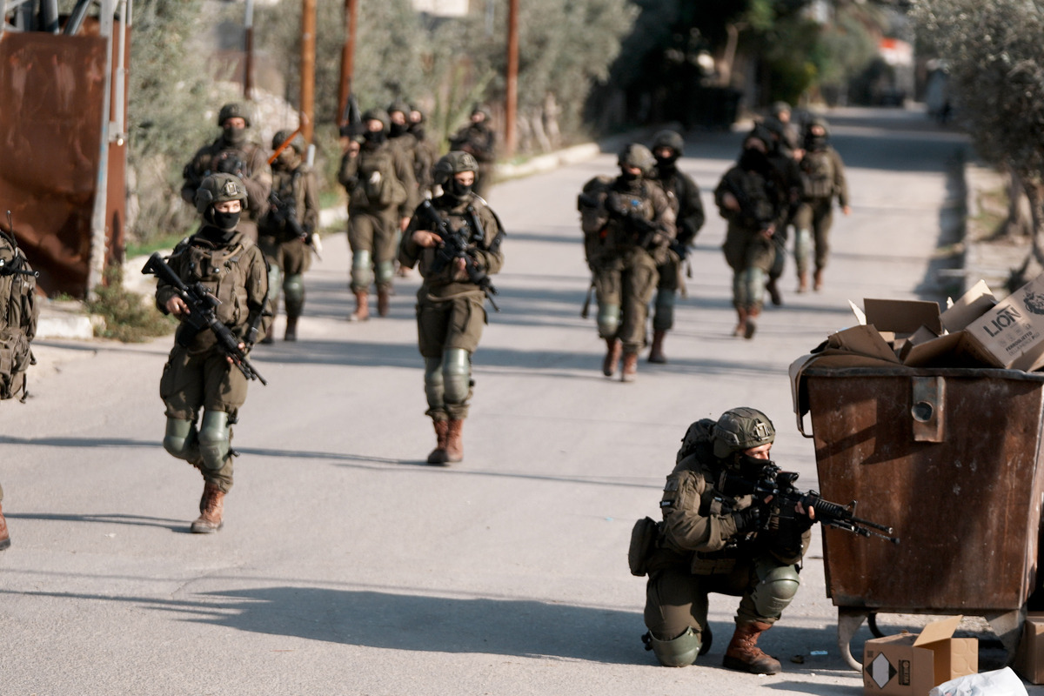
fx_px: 5046
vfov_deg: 7.9
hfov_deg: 11.8
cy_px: 348
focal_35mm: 174
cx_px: 522
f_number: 2.8
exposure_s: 1/8000
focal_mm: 116
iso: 250
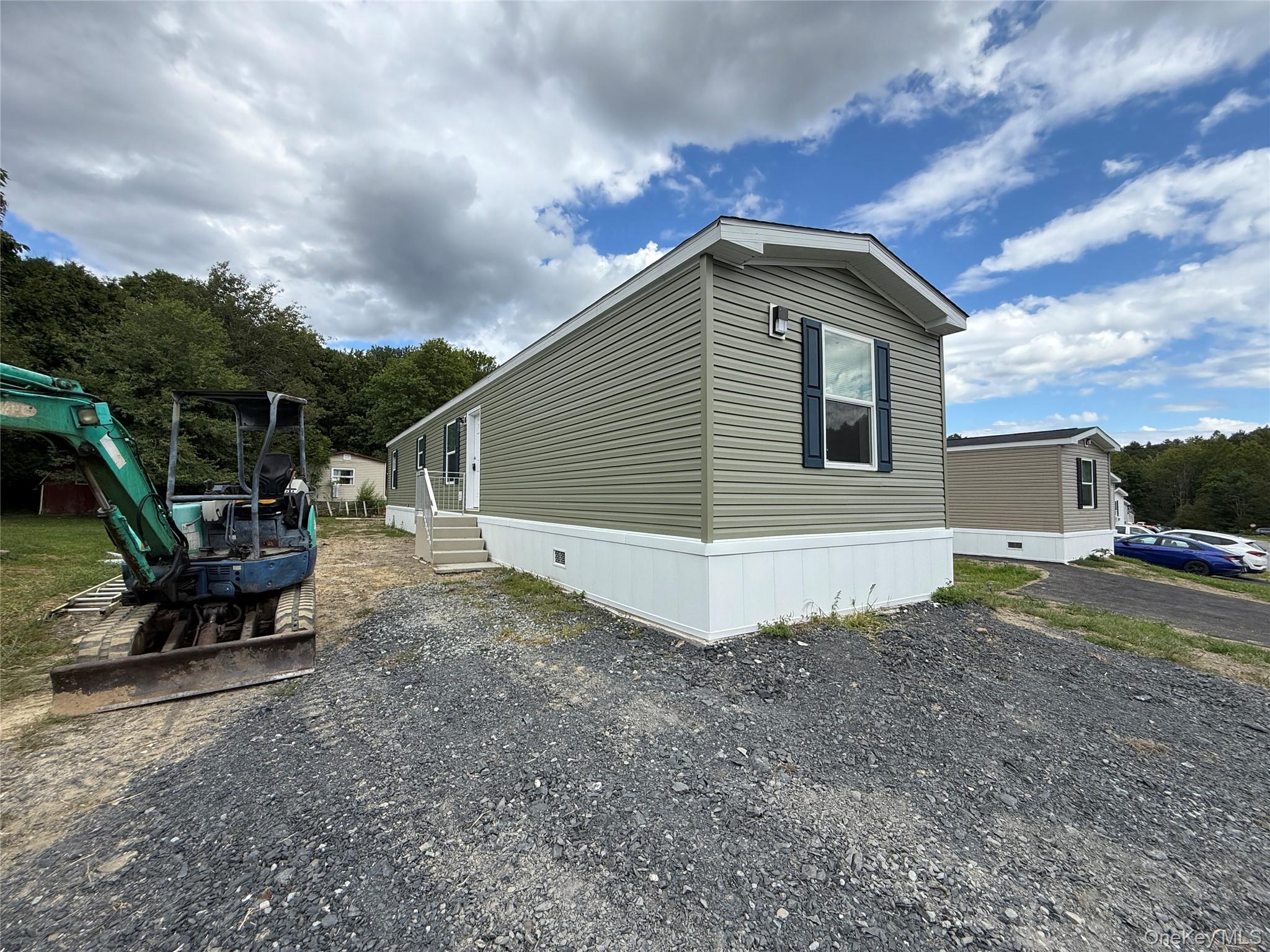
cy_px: 476
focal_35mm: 14
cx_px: 635
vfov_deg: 85.7
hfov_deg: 102.1
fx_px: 514
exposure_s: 1/1285
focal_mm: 2.22
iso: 50
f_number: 2.2
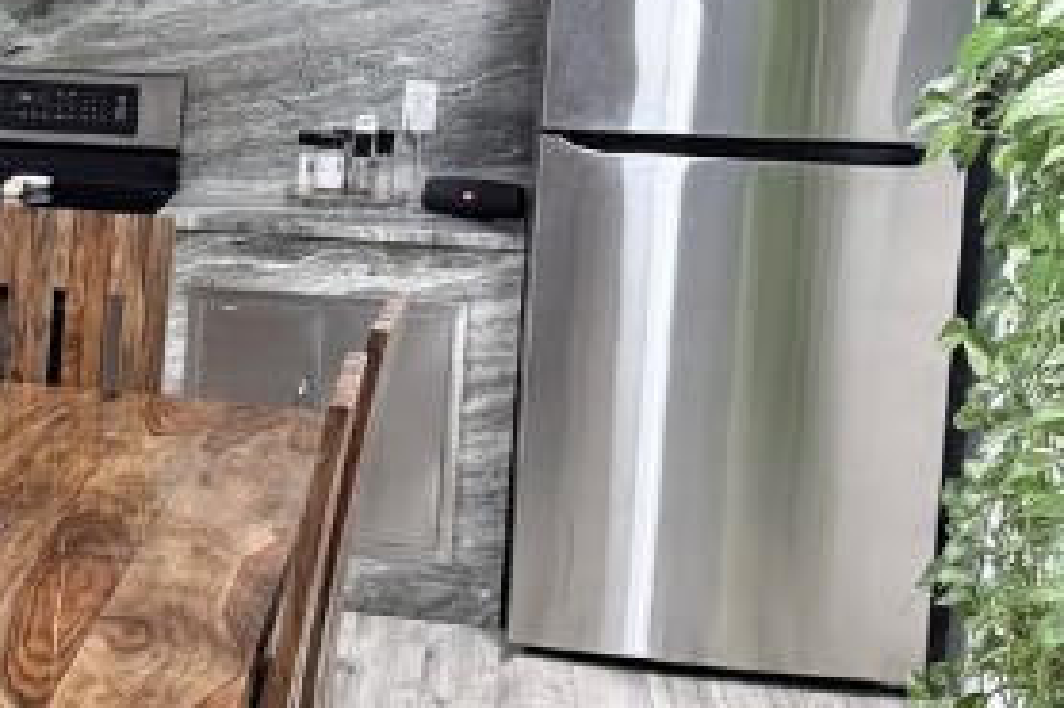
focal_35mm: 92
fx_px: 2717
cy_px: 218
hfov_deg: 19.5
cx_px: -498
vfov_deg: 14.8
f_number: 1.78
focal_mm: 6.76
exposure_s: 1/60
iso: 250
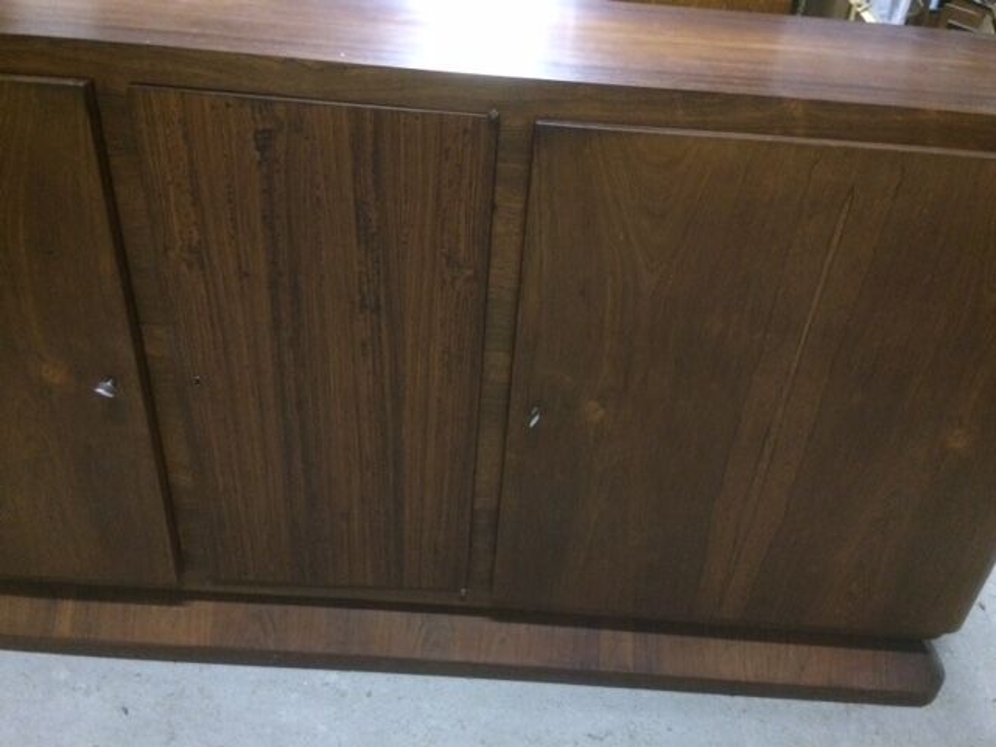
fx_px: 834
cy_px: 374
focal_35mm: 29
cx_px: 498
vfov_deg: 48.2
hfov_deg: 61.7
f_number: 2.2
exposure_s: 1/17
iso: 400
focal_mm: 4.15
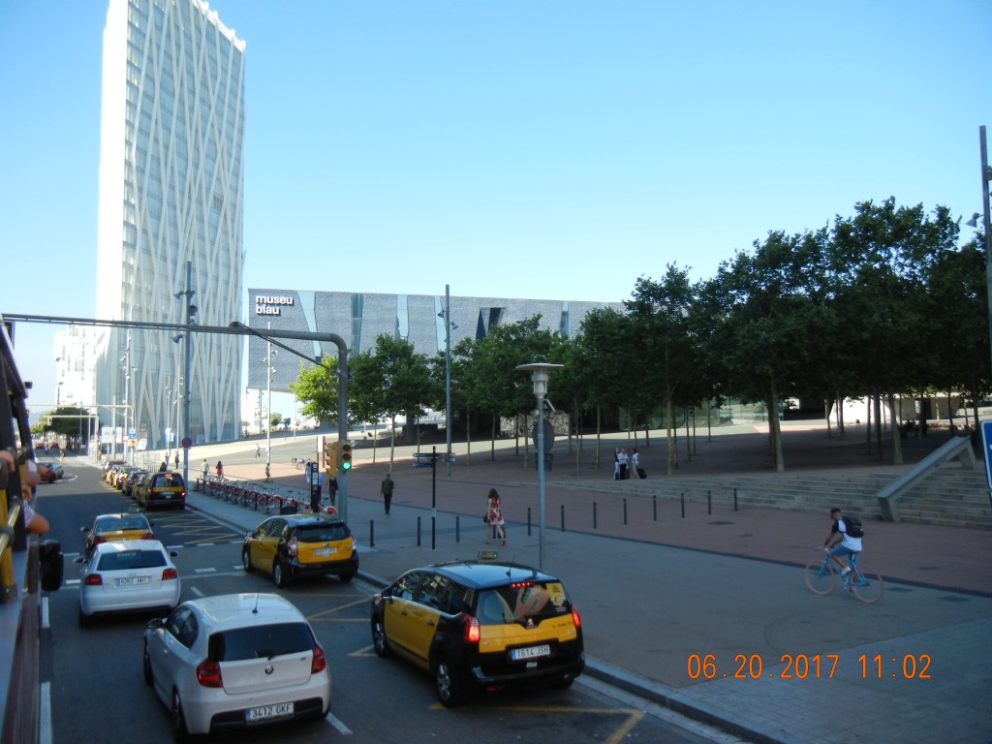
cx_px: 496
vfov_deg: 46.8
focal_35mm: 30
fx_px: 860
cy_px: 372
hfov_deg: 60.0
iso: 160
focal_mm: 5.4
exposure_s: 1/584
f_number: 3.5
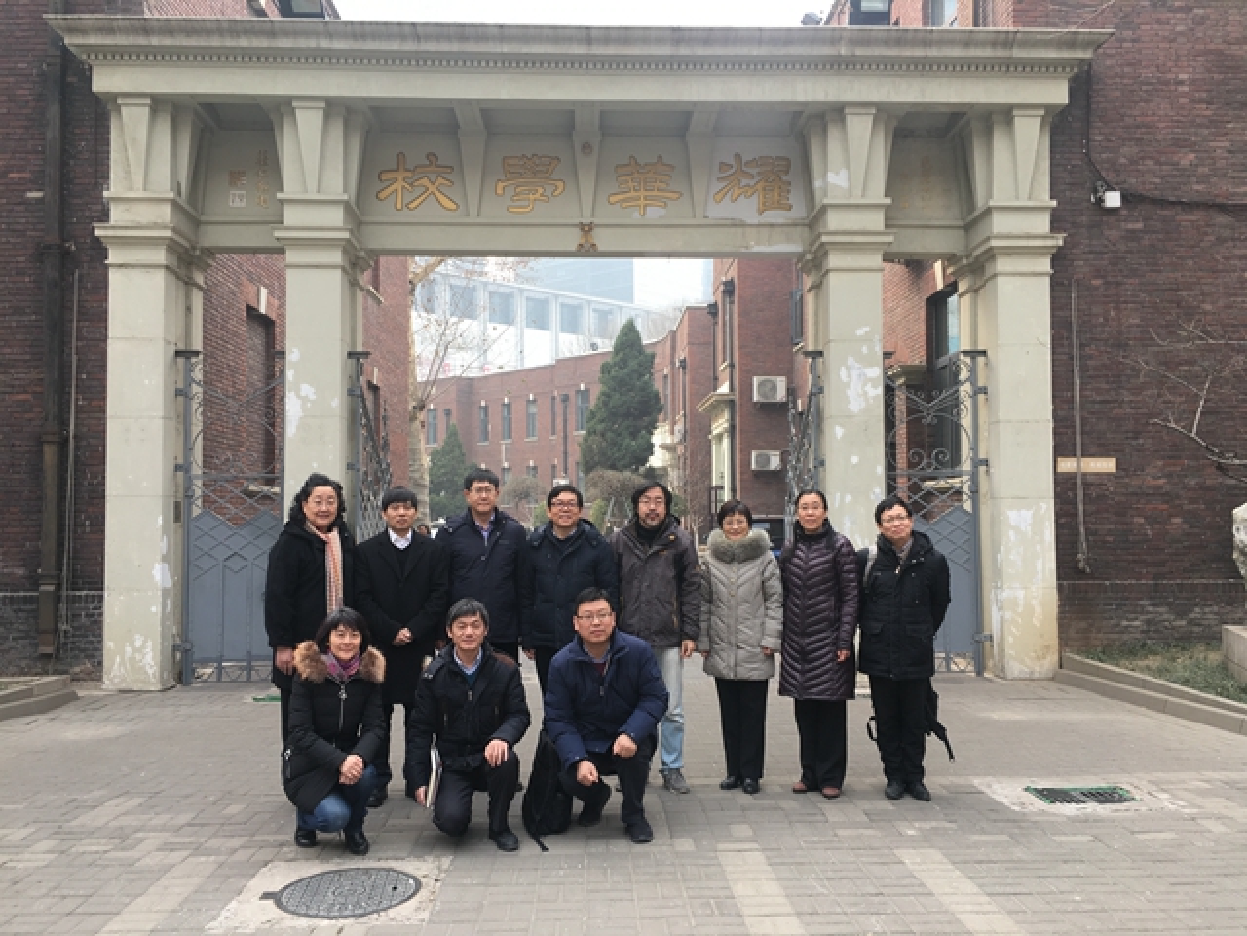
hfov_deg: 61.7
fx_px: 1045
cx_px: 624
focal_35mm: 29
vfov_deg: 48.2
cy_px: 468
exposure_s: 1/108
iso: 25
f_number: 2.2
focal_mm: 4.15
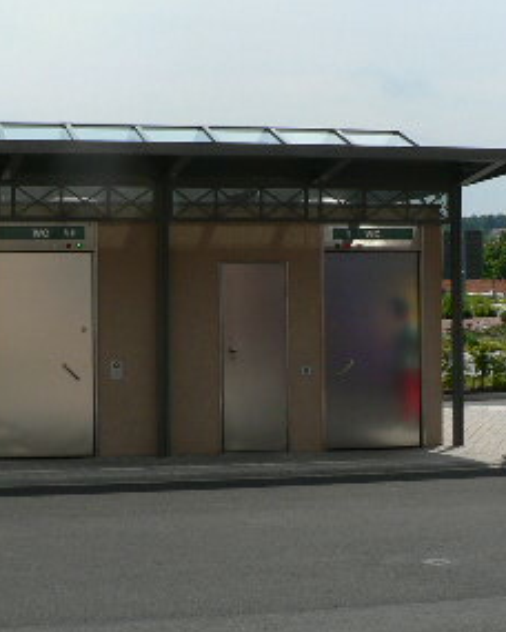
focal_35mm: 79
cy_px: 279
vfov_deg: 24.1
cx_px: 226
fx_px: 1479
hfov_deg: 19.4
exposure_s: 1/500
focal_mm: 6
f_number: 5.6
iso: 80
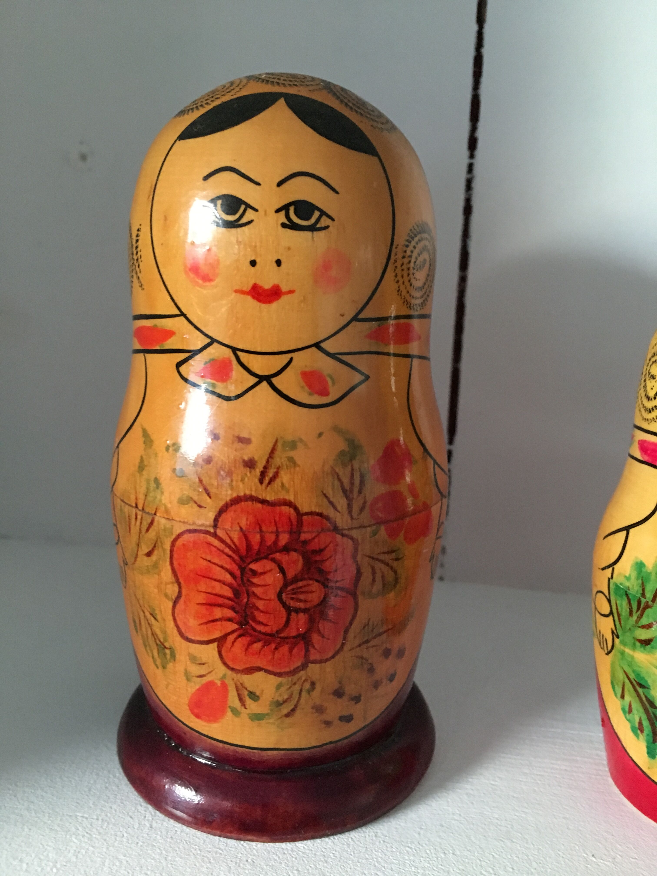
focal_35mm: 29
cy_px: 438
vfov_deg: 61.7
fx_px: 734
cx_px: 328
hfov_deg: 48.2
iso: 400
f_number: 2.2
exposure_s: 1/15
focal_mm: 4.15
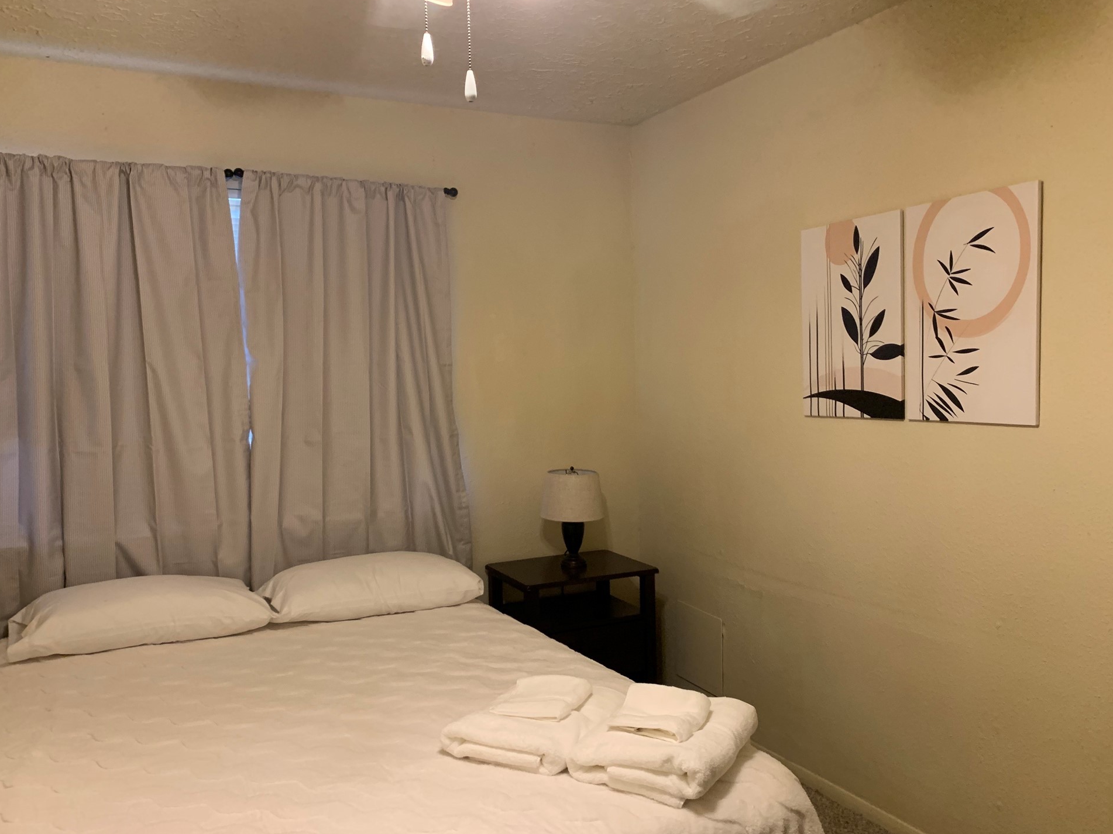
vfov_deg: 49.7
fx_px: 900
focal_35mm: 28
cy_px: 431
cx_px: 545
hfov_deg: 63.4
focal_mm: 4.25
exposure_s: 1/60
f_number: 1.8
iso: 200
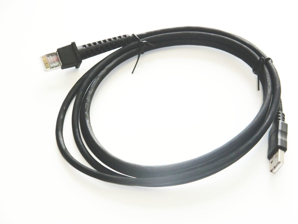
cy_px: 112
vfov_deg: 16.6
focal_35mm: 89
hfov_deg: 22.0
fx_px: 766
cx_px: 149
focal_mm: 16
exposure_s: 1/60
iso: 125
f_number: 4.8
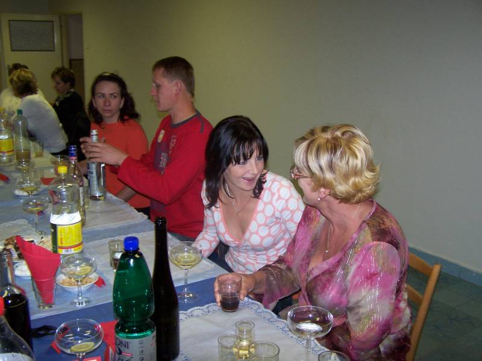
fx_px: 529
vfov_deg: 37.7
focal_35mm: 38
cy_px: 180
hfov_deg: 49.0
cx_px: 241
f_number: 2.8
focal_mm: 6.3
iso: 140
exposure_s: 1/60
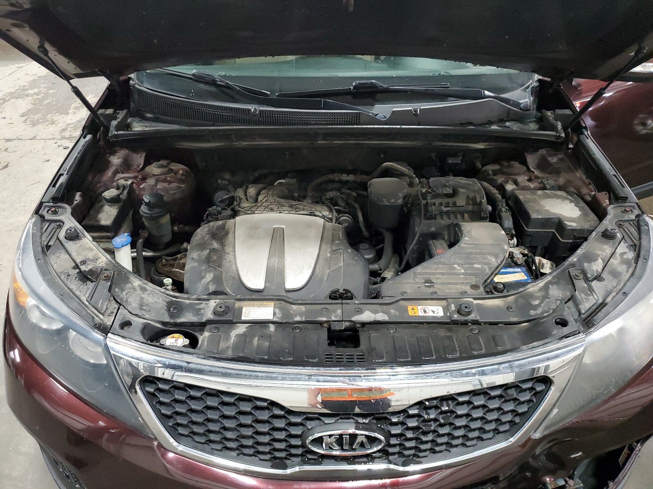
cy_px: 244
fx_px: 490
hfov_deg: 67.3
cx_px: 326
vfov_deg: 53.1
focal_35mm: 26
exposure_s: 1/60.2
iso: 398
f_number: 1.5
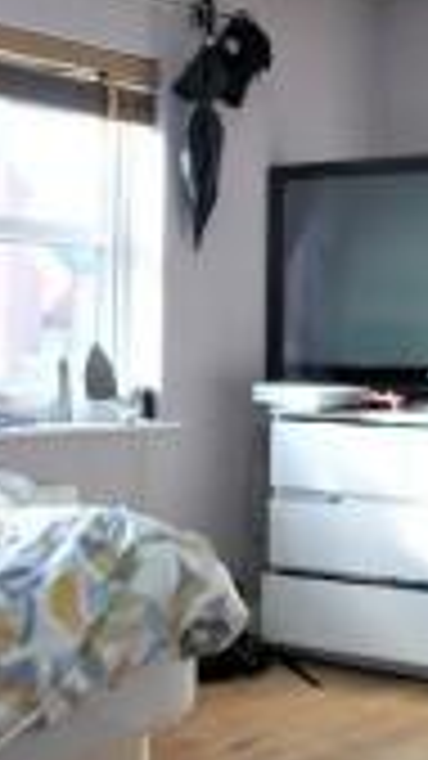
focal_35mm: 53
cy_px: 299
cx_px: 315
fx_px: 1070
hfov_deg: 22.4
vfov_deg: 39.0
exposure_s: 1/60
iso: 125
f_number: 4.5
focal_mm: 12
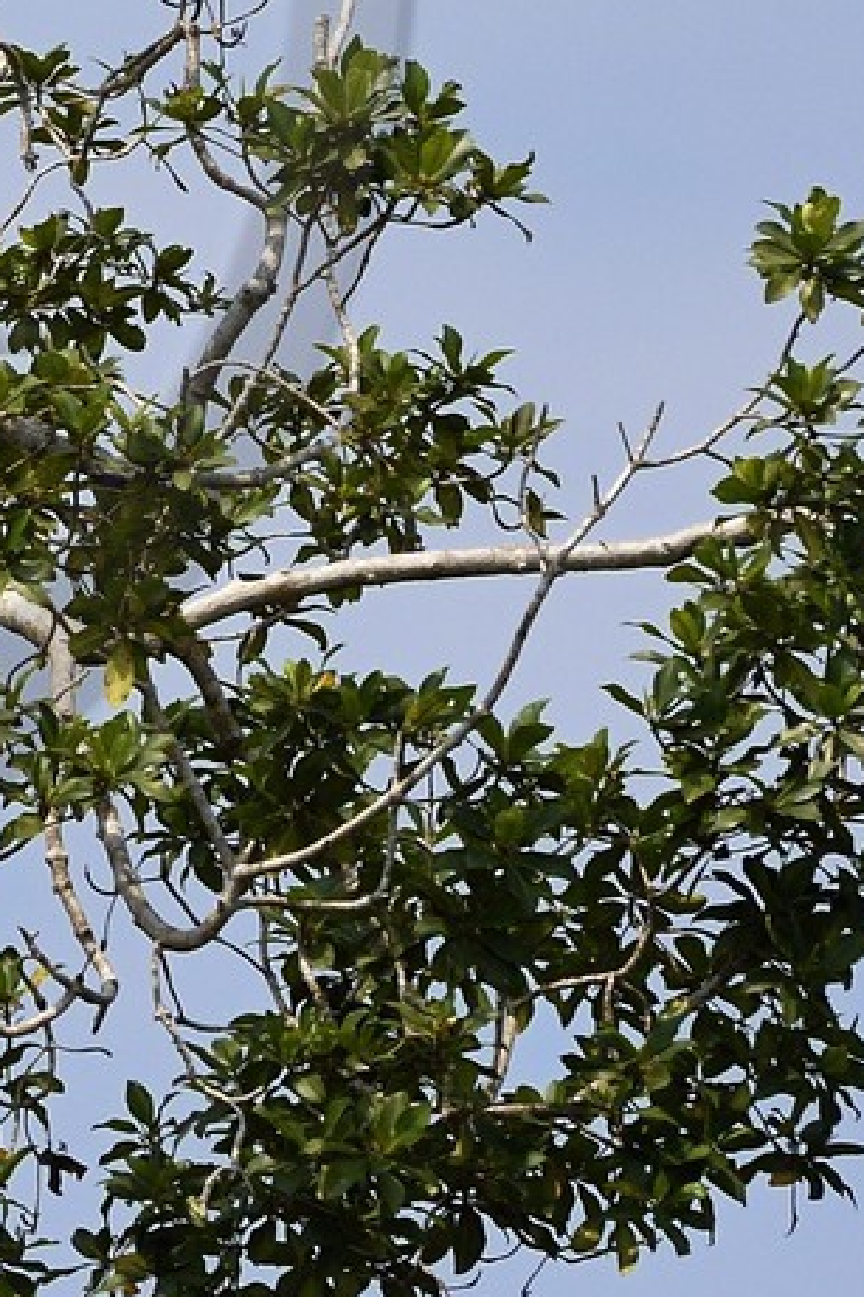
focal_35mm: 694
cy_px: -104
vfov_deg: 3.0
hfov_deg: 2.0
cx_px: -760
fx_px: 25001
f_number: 13
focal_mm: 200
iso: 400
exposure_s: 1/800
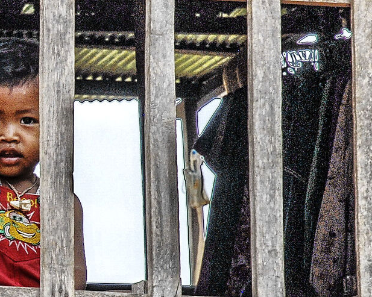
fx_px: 4226
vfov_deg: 4.0
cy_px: 195
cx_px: -93
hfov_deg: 5.0
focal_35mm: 384
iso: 200
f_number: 8
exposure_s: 1/250
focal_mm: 70
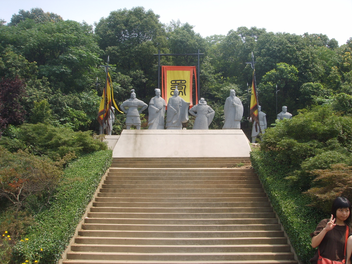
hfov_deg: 47.9
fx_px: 397
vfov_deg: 36.8
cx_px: 176
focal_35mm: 39
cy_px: 132
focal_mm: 6.6
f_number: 6.3
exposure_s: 1/125
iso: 50
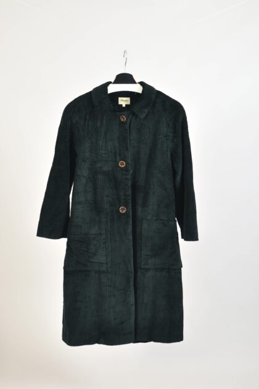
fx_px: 568
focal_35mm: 52
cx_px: 130
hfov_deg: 25.7
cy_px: 194
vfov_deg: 37.9
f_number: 5.6
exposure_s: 1/125
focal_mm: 35
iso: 200
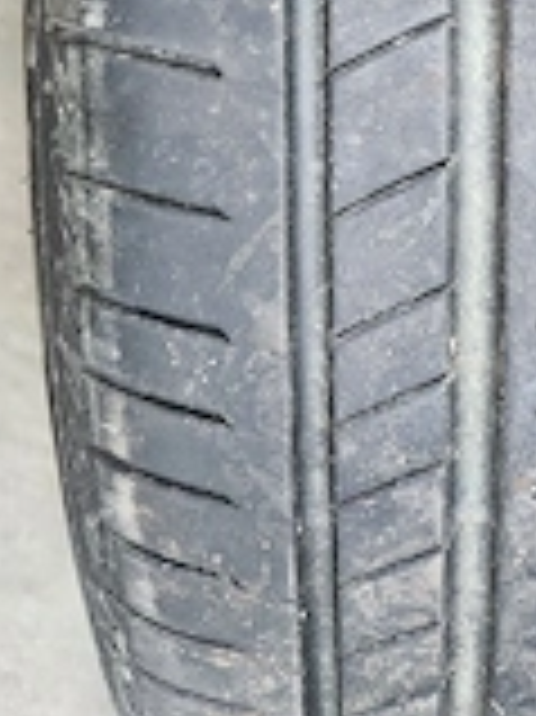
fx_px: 1199
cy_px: -27
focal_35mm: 58
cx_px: 550
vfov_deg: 30.5
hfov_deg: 24.0
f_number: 1.8
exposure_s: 1/101
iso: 1000
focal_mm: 5.4
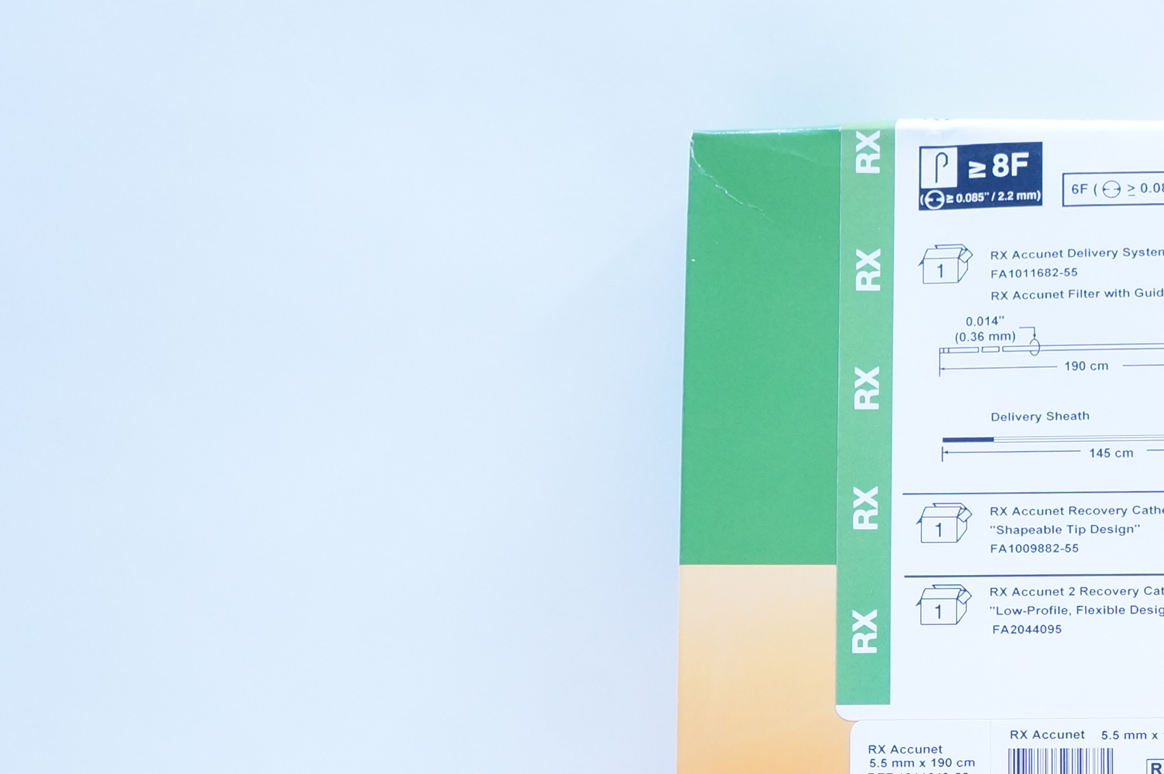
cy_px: 805
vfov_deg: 20.1
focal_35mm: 65
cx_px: 1247
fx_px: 2100
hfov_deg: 28.4
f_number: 5.6
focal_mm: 18
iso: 800
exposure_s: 1/100
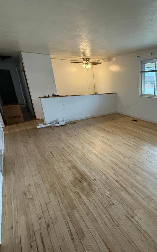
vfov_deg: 85.1
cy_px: 125
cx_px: 137
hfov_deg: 53.2
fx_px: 137
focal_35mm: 20
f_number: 2.2
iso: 250
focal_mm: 2.22
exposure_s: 1/120
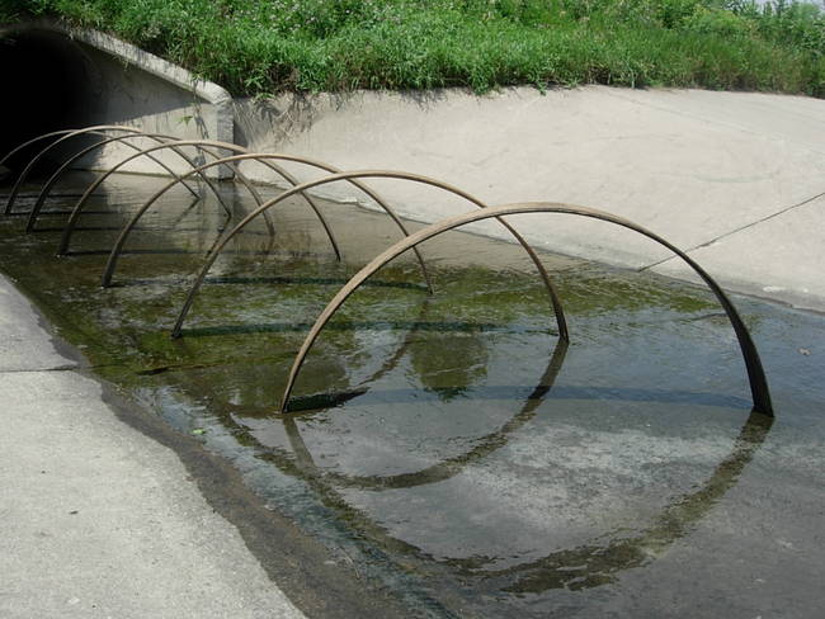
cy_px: 310
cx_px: 412
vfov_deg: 37.7
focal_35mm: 38
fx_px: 906
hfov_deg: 49.0
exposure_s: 1/683
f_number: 4.8
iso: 64
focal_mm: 7.8
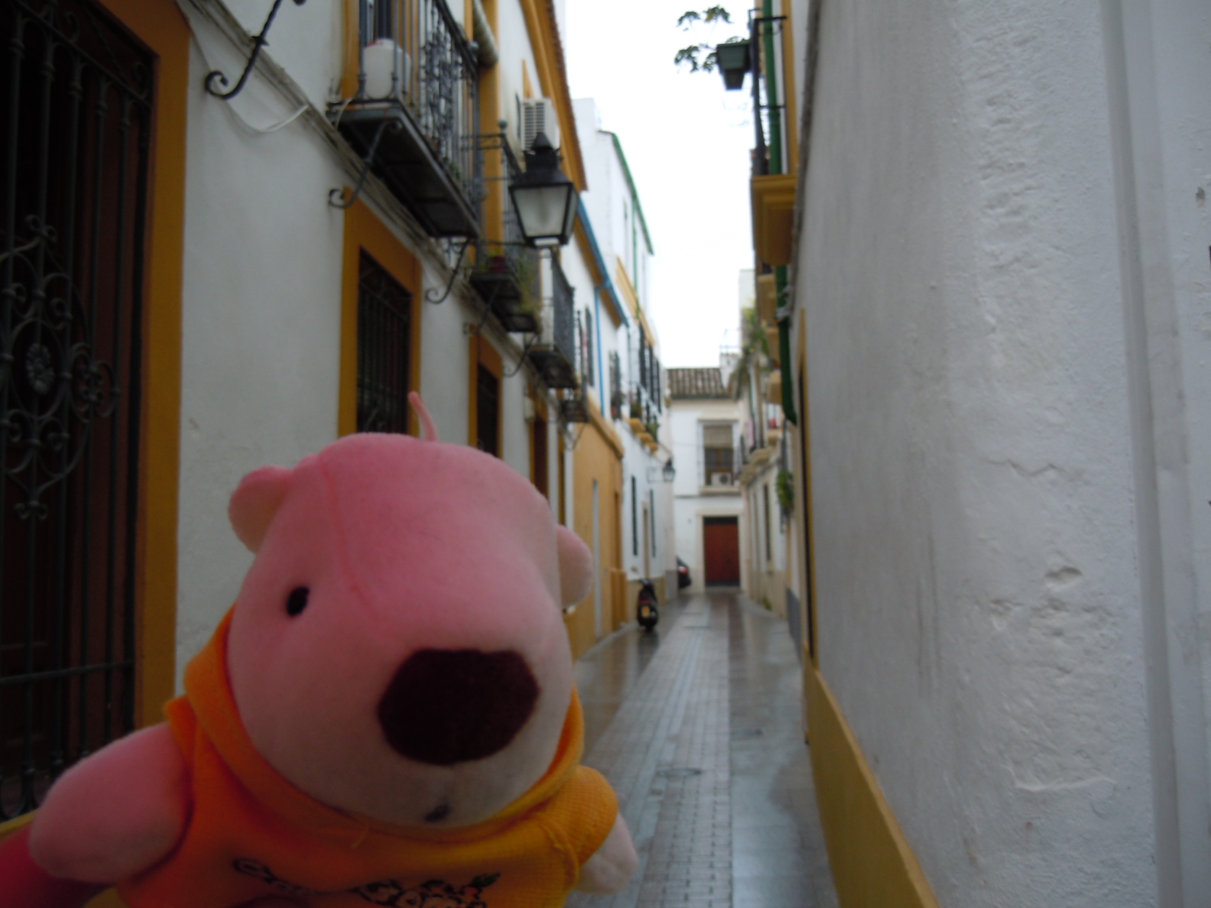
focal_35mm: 34
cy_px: 454
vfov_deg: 41.8
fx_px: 1189
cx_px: 606
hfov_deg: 54.0
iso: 100
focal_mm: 6.2
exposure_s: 1/125
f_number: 3.6
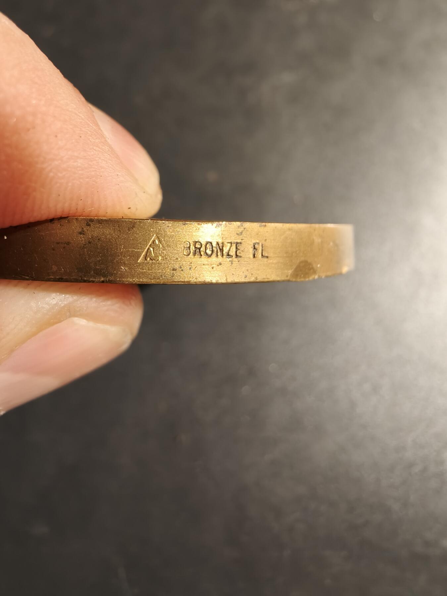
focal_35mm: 23
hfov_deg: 58.9
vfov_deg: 73.9
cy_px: 298
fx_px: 396
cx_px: 224
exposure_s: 1/100
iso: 200
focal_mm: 2.32
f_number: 2
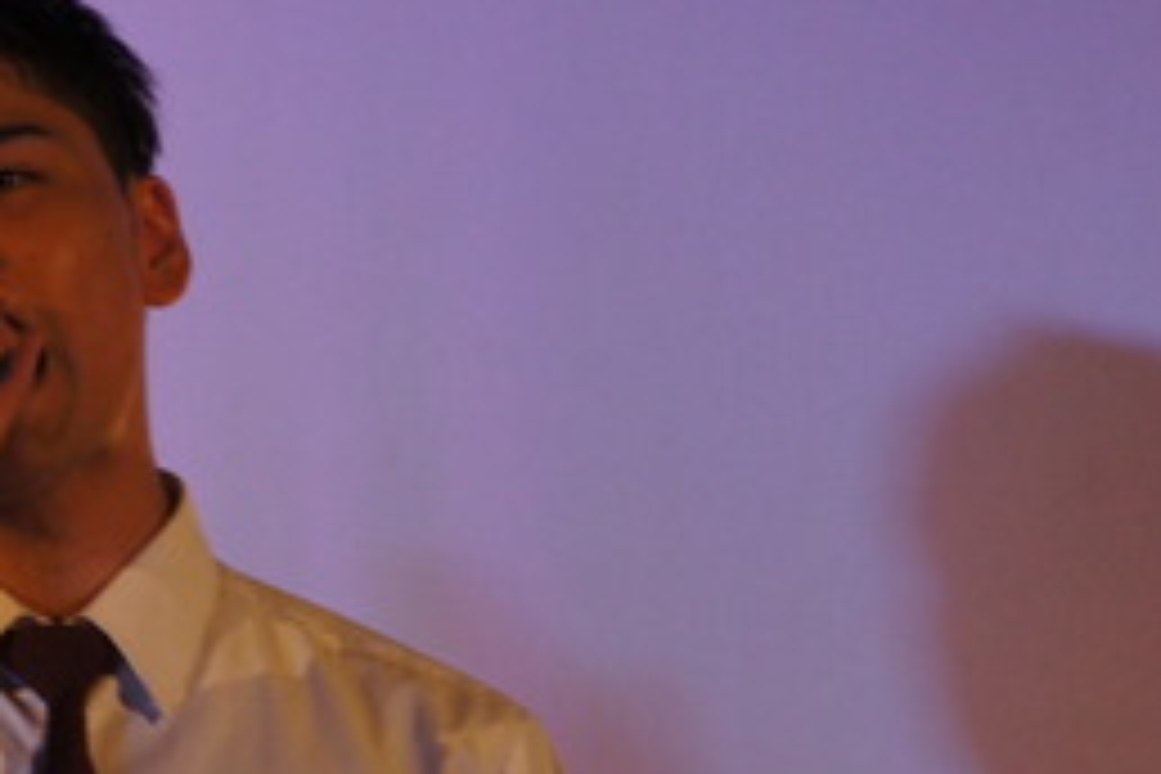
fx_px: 17994
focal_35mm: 558
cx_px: 108
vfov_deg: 2.5
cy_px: 488
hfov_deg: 3.7
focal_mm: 200
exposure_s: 1/125
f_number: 6.3
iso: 1600
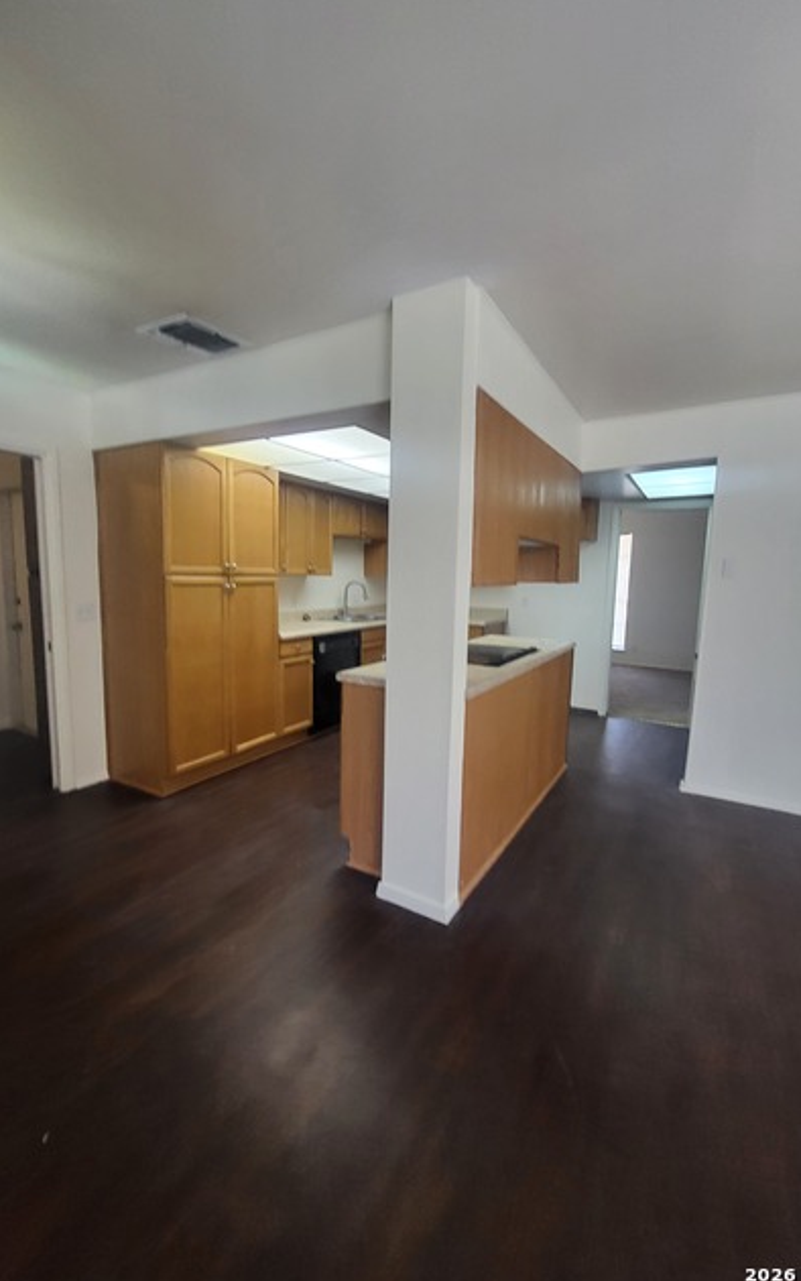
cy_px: 636
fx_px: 489
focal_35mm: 14
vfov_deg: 105.3
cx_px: 419
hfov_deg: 78.6
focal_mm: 1.74
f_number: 2.2
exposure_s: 1/60
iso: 200
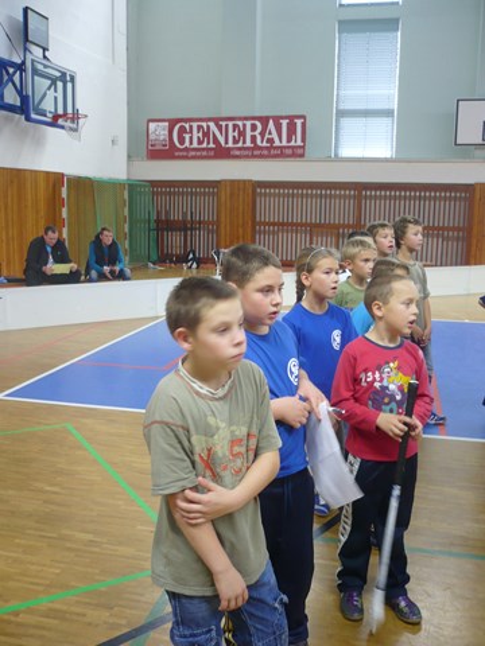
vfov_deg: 52.6
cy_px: 323
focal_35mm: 35
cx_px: 242
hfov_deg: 40.7
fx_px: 654
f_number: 2.8
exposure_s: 1/25
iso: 100
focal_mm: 5.8
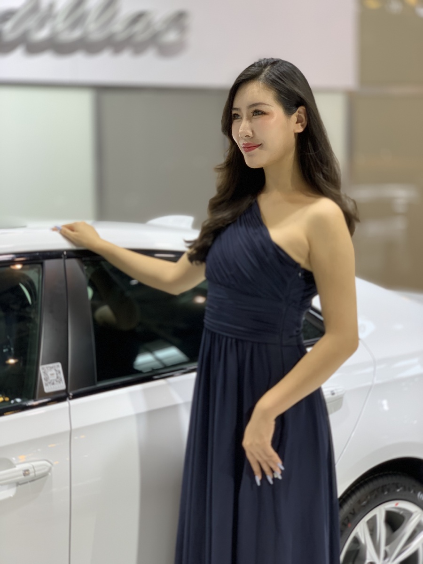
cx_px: 212
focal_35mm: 52
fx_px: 847
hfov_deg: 28.0
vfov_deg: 36.8
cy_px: 282
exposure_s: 1/100
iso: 50
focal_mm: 6
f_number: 2.4
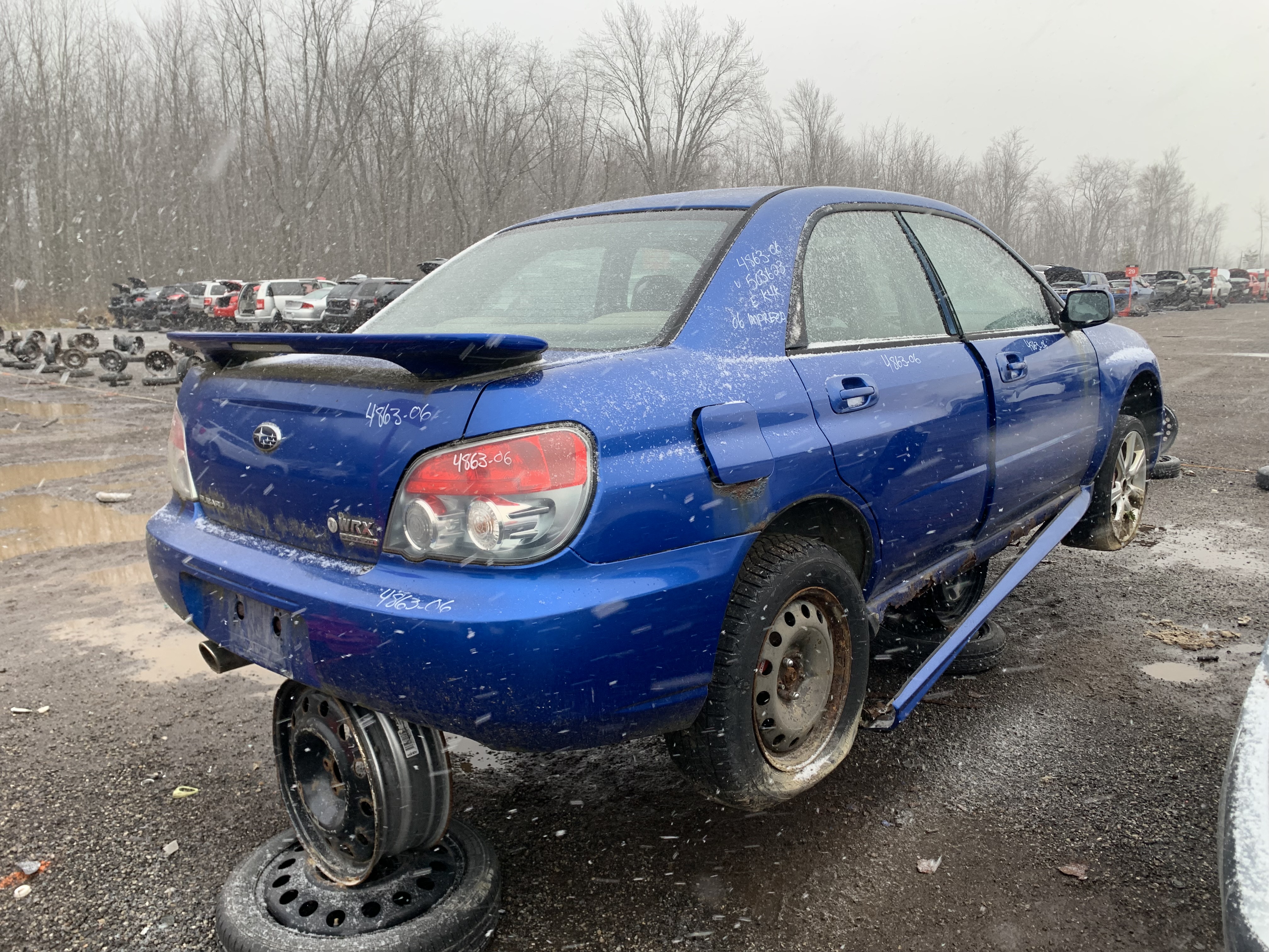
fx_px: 953
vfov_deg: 53.1
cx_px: 634
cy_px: 476
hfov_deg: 67.3
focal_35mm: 26
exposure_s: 1/89
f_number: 1.8
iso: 40
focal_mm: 4.25
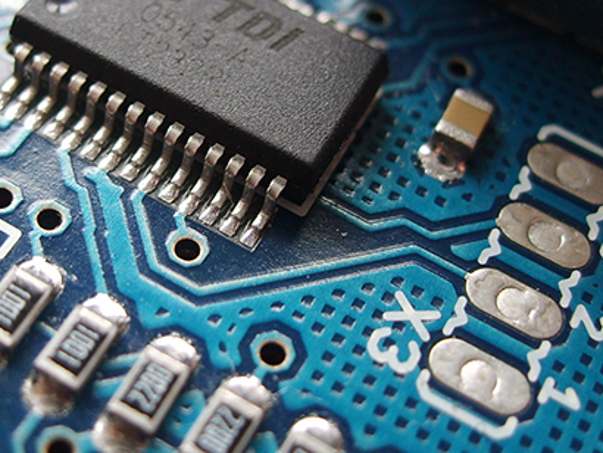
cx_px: 166
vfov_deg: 25.1
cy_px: 149
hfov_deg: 32.7
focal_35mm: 58
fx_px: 1011
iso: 50
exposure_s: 1/30
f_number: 2.8
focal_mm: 5.8
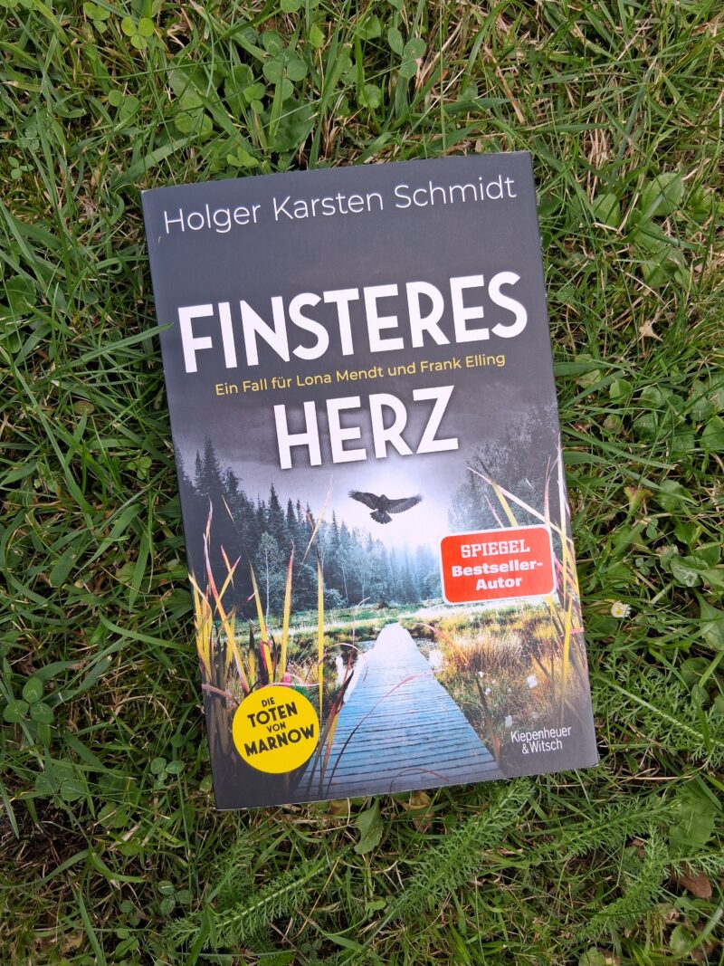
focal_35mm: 26
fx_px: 725
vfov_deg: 67.3
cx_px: 362
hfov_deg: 53.1
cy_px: 483
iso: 25
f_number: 1.8
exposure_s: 1/131
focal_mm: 3.98
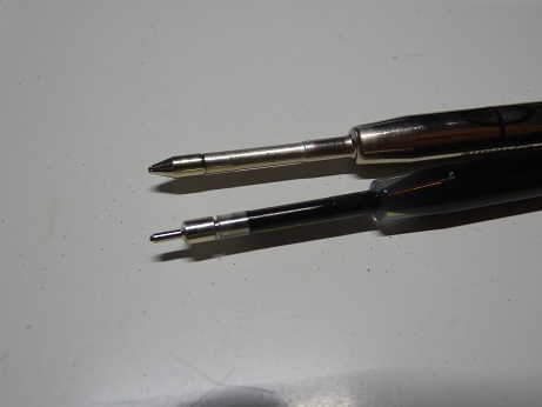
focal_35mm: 30
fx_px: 470
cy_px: 204
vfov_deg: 46.8
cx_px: 271
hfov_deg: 60.0
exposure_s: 1/60
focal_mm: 5.4
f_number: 3.5
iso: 80
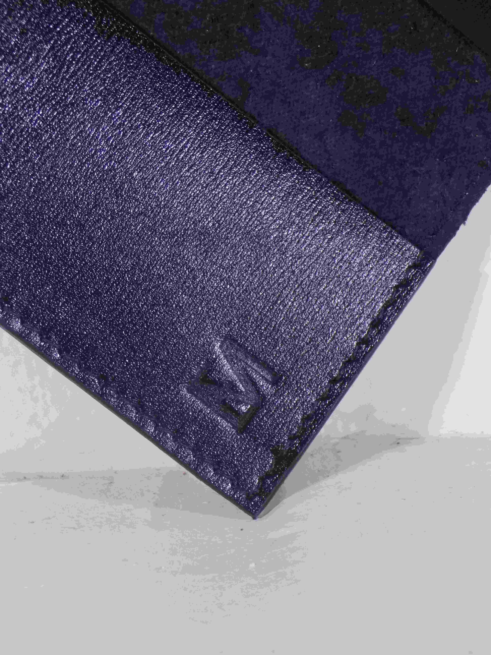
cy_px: 328
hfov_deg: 8.8
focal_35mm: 168
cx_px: 246
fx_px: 3177
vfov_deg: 11.8
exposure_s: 1/20
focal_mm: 29.9
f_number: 5.3
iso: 400
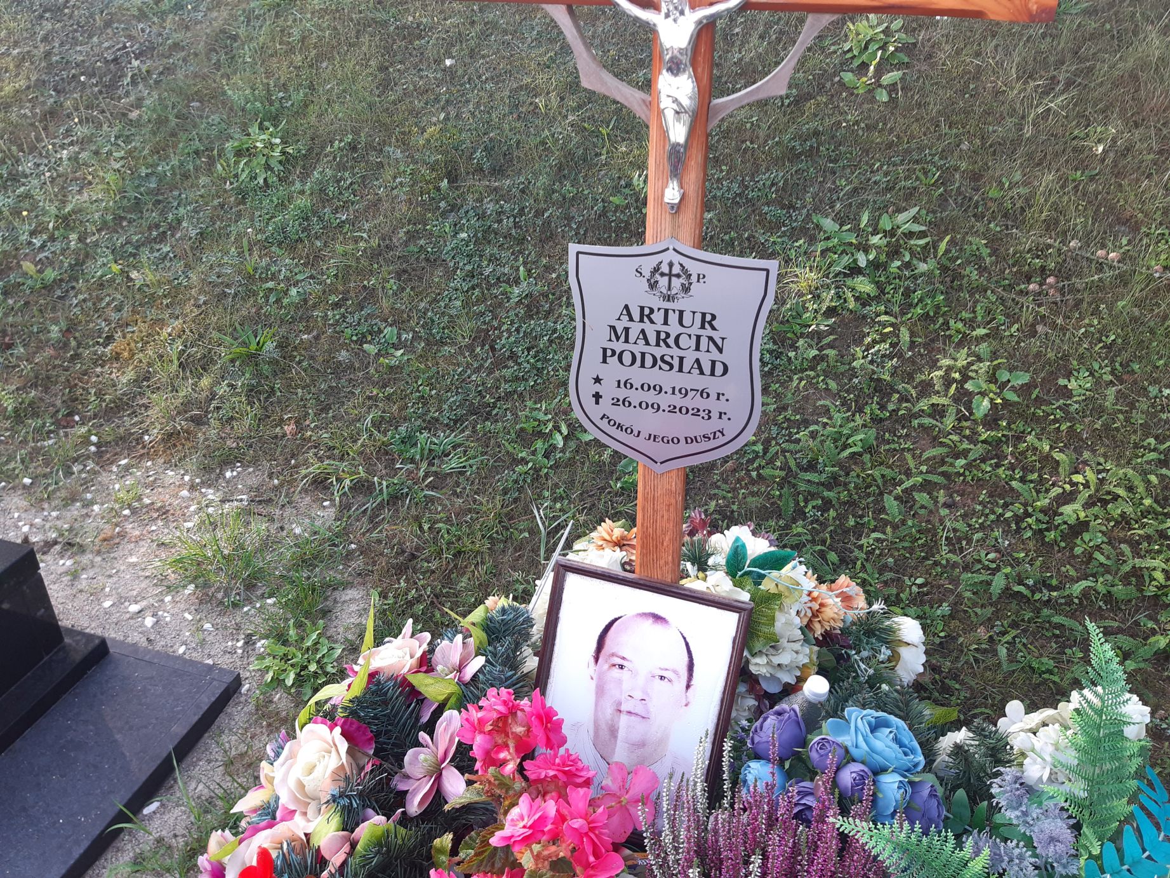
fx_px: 879
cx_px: 585
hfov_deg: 67.3
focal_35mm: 26
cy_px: 439
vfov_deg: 53.1
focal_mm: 3.92
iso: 40
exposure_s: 1/136
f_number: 1.7
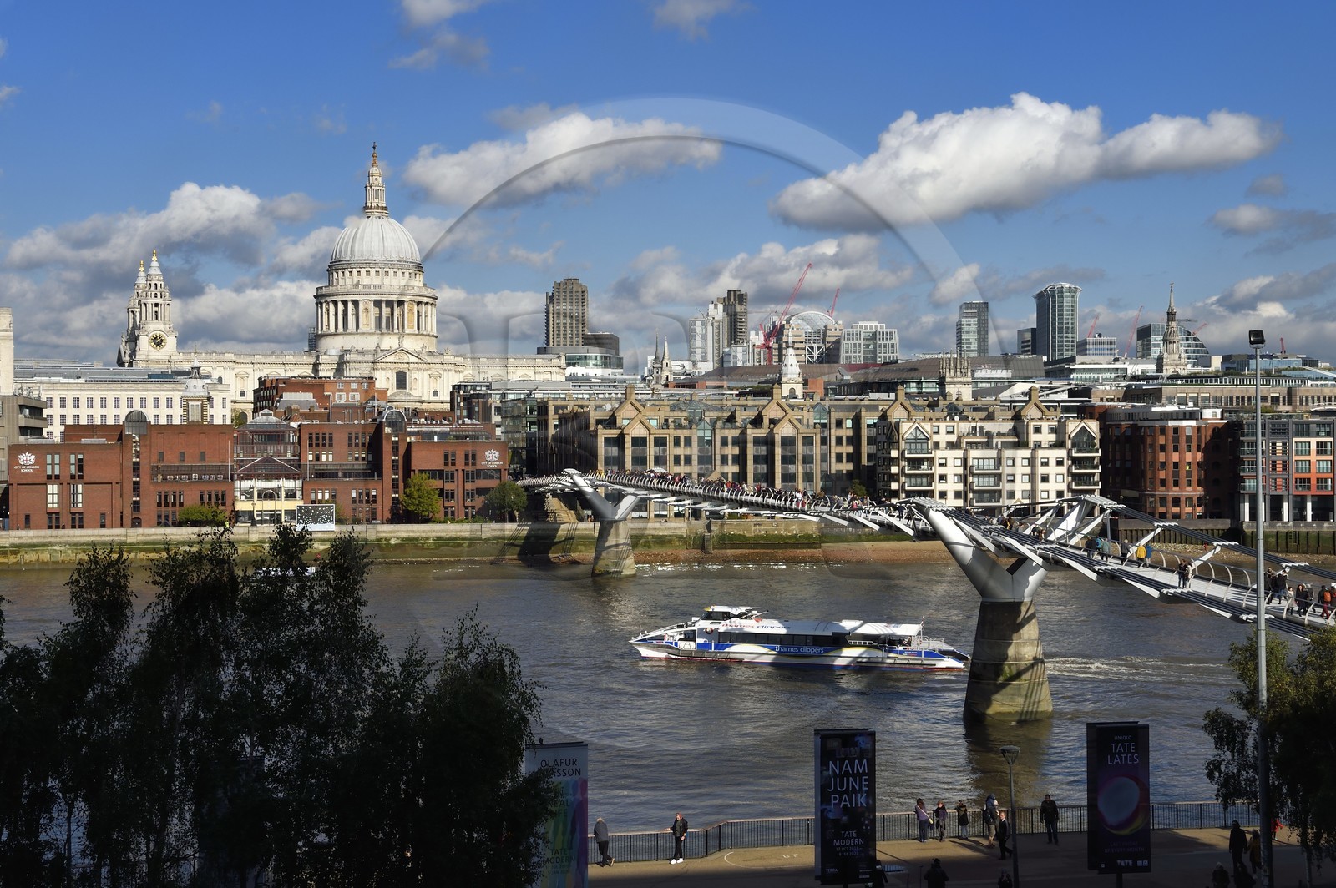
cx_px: 668
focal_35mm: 48
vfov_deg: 28.0
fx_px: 1780
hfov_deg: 41.1
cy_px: 444
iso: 200
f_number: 16
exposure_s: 1/250
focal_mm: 48
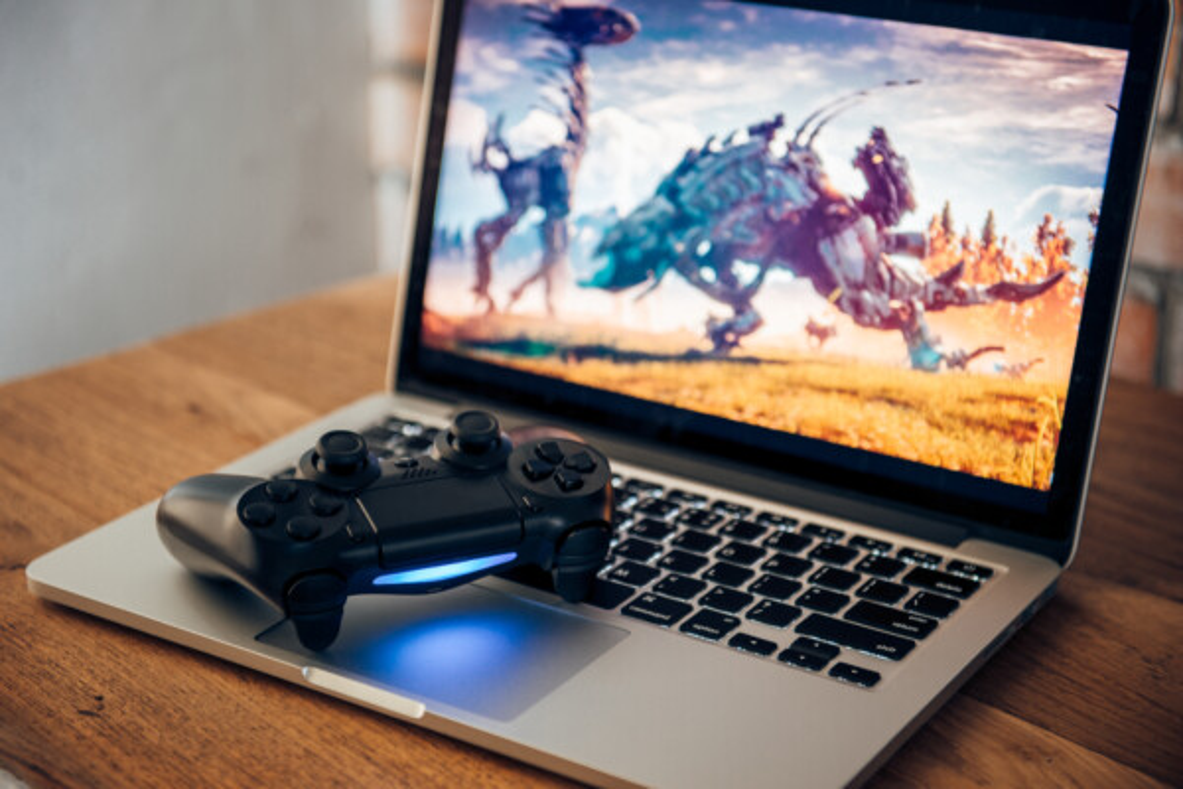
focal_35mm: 70
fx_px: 2300
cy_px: 394
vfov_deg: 19.5
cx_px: 592
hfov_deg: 28.8
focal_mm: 70
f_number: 3.5
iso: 100
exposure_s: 1/10
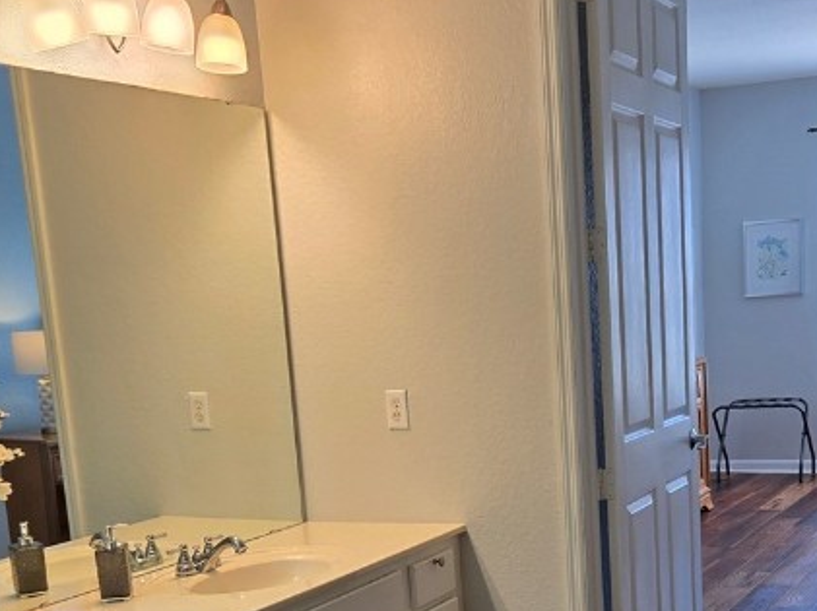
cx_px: 551
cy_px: 572
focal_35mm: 56
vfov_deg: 25.1
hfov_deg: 34.0
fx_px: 1321
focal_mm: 5.4
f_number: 1.8
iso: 64
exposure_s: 1/120
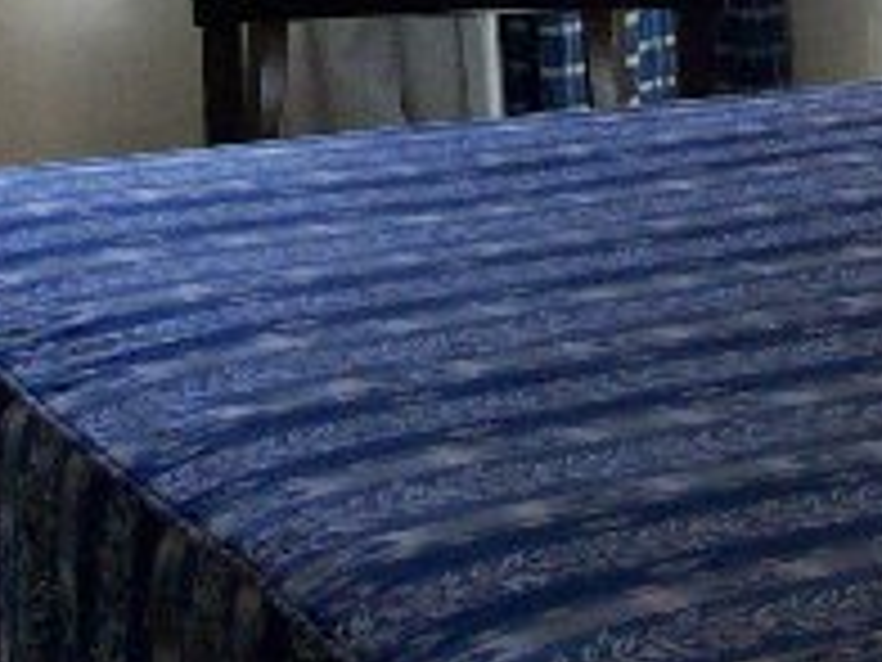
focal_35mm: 139
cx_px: 544
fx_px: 3542
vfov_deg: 10.3
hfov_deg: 14.2
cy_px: -311
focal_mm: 5.7
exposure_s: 1/105
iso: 160
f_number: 2.8
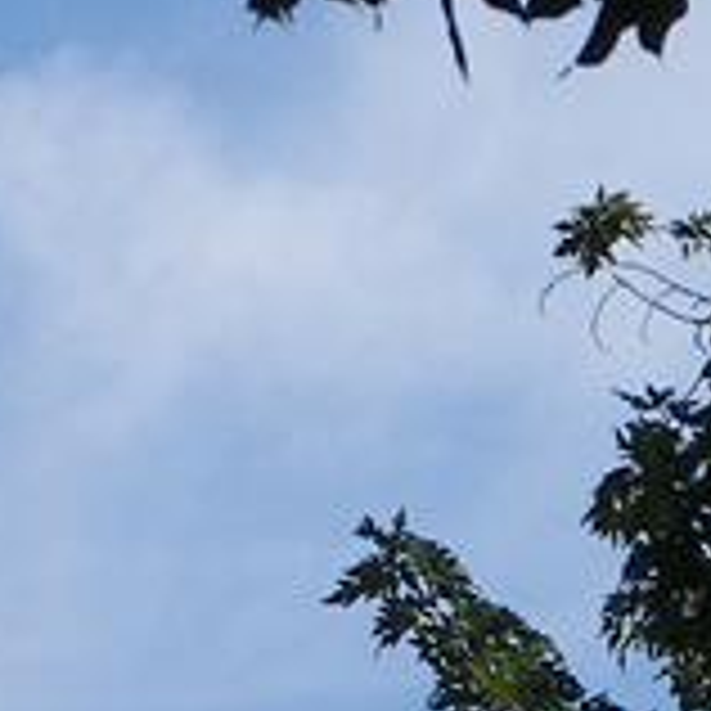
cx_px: -608
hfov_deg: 1.7
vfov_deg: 1.7
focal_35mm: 1024
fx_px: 23796
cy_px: 468
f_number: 5
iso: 64
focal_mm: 29.8
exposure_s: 1/640
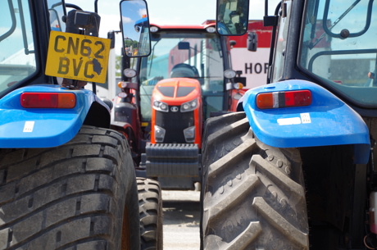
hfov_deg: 20.1
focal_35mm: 102
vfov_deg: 13.4
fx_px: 1066
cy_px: 125
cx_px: 188
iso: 100
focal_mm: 68
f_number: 5.6
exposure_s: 1/200
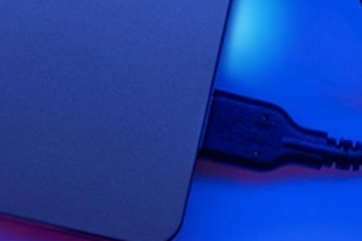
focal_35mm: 271
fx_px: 2723
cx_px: -19
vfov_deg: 5.1
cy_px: 33
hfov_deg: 7.6
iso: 400
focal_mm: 60
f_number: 13
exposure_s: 3
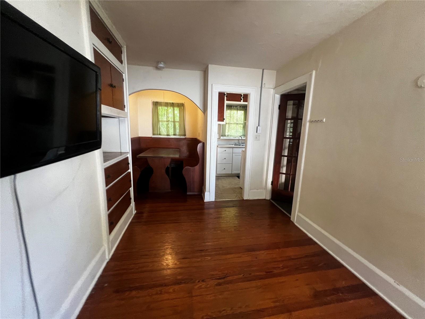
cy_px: 160
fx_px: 160
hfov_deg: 106.2
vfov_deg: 89.9
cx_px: 212
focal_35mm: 13
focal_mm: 1.57
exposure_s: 1/60
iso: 250
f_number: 1.8
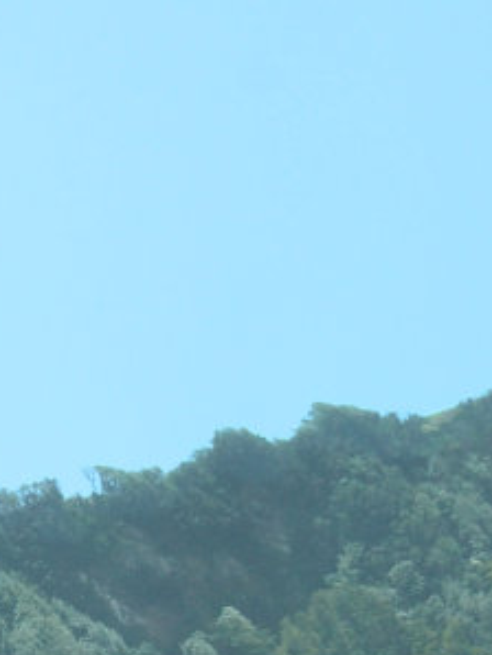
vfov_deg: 5.5
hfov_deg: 4.3
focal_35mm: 348
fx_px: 6577
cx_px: 42
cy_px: 1422
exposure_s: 1/250
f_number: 10
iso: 400
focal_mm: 45
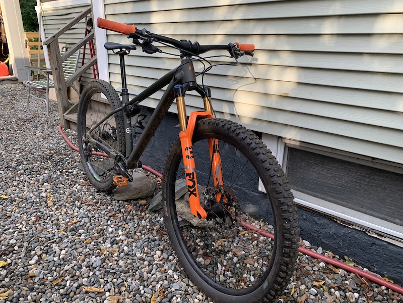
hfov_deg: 67.3
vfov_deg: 53.1
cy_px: 152
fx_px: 303
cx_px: 202
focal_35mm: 26
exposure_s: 1/122
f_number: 1.8
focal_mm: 4.25
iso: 25
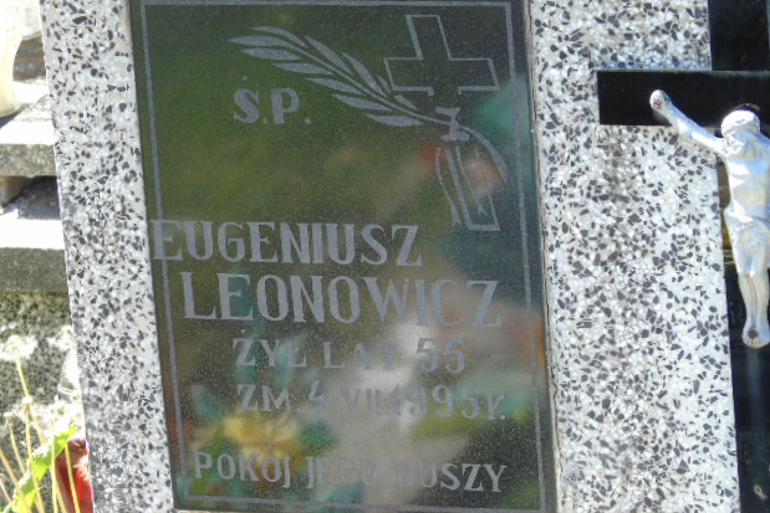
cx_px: 384
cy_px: 278
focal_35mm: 200
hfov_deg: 10.3
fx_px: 4279
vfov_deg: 6.9
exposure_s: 1/125
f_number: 5
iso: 200
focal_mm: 33
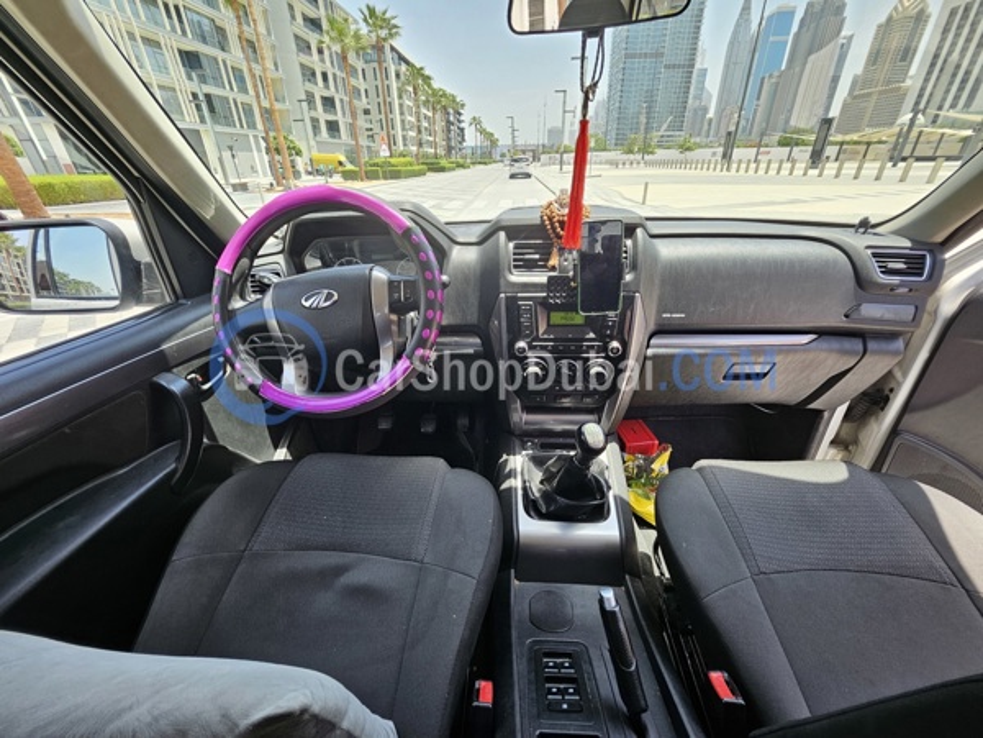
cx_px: 492
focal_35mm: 13
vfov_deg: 89.9
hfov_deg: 106.2
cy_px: 369
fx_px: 369
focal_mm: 1.7
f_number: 2.2
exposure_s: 1/123
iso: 32
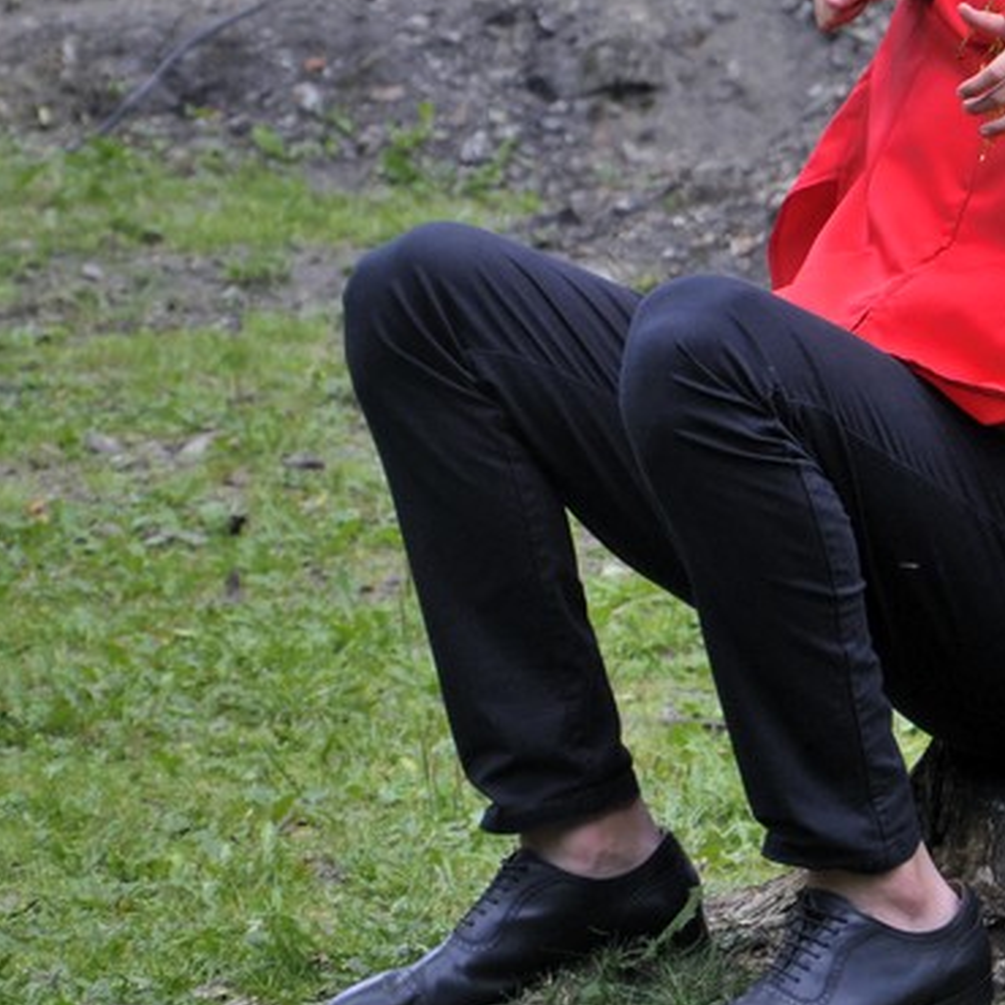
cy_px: 223
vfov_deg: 4.8
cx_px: 1076
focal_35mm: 361
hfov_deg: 4.8
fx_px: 11863
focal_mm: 105
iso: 500
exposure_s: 1/320
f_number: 5.6
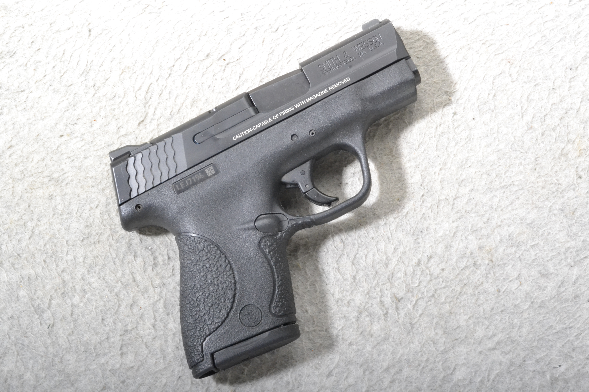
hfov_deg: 28.1
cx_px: 294
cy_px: 196
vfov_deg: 18.9
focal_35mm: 72
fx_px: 1178
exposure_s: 1/160
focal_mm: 48
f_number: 20
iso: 3200
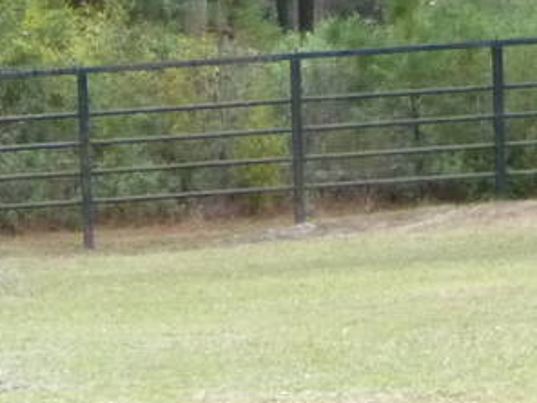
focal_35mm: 335
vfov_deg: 4.3
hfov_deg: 5.8
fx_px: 5197
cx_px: -521
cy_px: 1026
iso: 400
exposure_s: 1/400
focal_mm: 10.5
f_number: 4.5
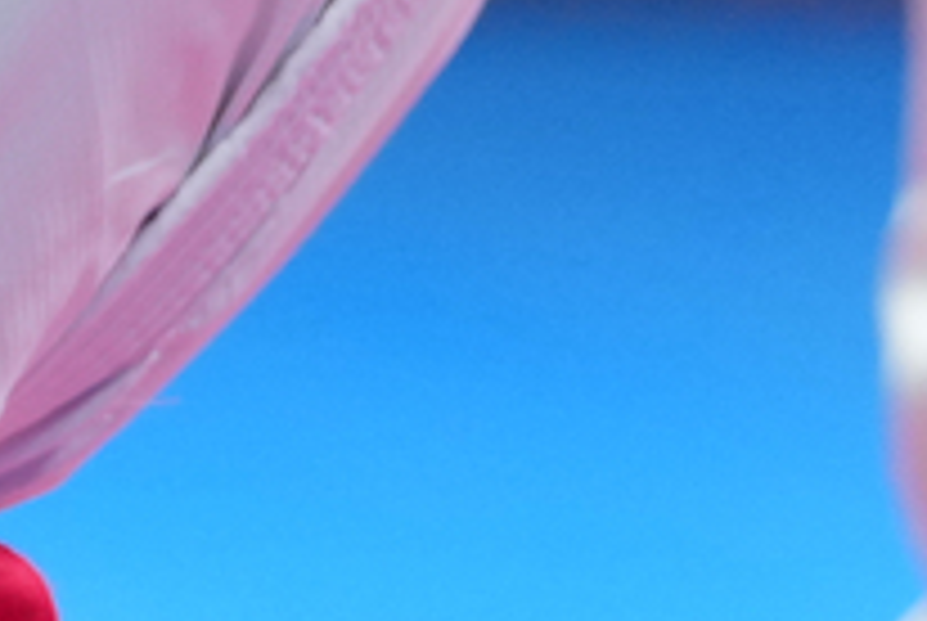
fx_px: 39969
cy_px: -1737
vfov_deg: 0.9
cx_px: 531
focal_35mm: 1550
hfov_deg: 1.3
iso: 1250
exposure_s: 1/1000
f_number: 2.8
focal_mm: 200
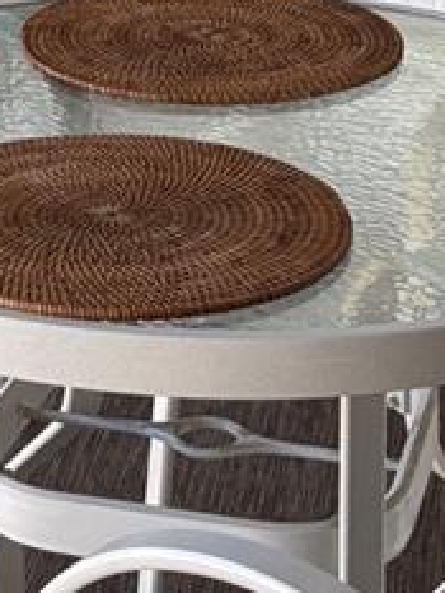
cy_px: -364
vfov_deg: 13.6
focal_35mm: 134
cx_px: -51
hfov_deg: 10.9
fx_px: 2295
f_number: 1.6
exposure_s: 1/102
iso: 125
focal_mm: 5.96
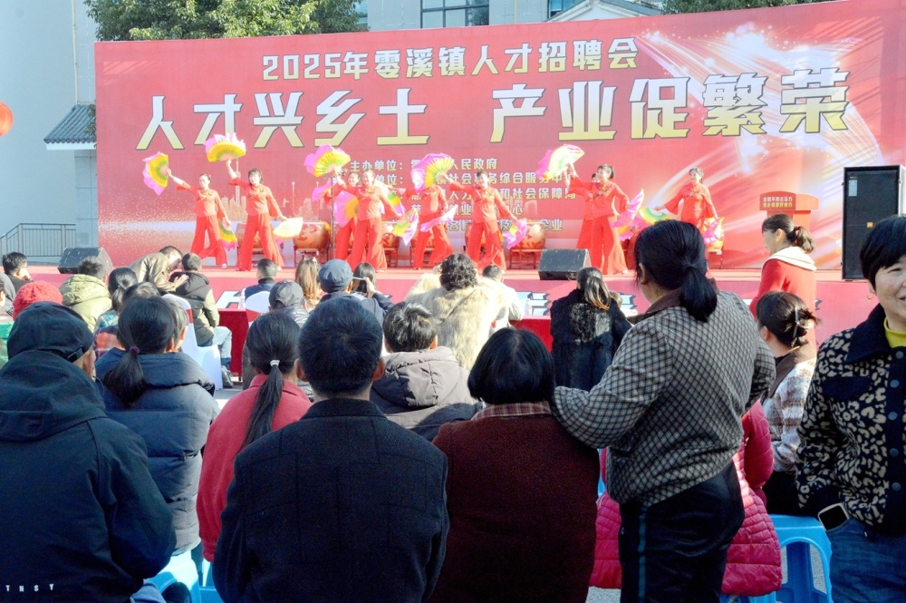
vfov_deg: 22.6
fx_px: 1509
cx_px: 453
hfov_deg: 33.4
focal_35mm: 60
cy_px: 302
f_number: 16
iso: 2800
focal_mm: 40
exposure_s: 1/500
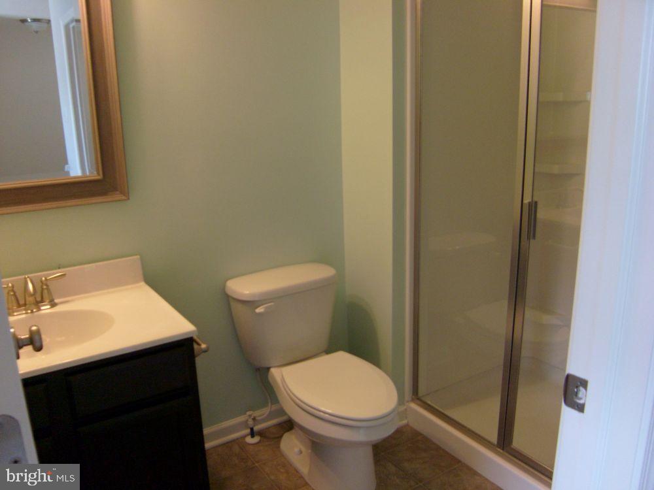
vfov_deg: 49.7
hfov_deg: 63.4
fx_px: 529
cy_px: 245
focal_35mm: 28
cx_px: 327
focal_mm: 4.7
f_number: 2.8
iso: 200
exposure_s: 1/30
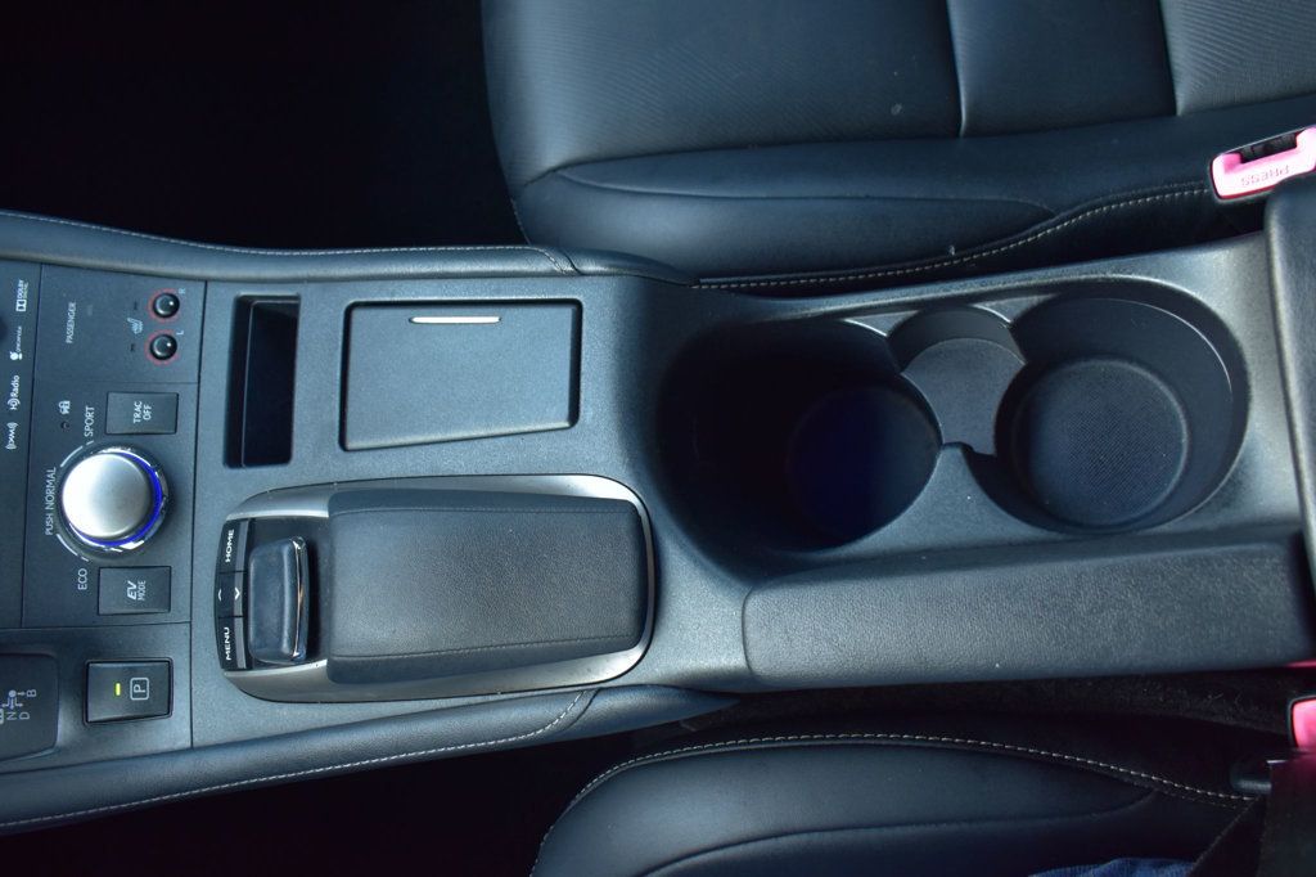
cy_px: 438
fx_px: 1151
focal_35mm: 32
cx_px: 658
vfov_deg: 41.7
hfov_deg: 59.5
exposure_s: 1/15
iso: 560
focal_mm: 21
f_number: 6.3
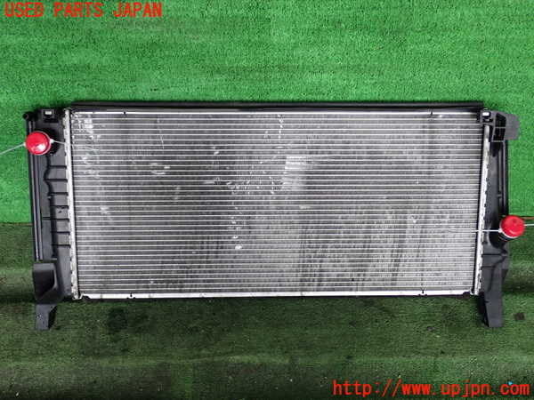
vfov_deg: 37.7
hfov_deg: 49.0
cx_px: 267
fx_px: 586
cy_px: 200
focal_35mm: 38
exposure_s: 1/125
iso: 200
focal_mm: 6.83
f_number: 2.7
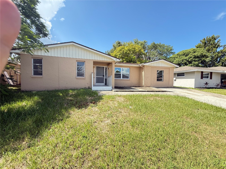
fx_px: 91
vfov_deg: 85.7
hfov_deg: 102.1
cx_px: 113
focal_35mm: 14
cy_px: 84
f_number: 2.2
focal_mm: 2.22
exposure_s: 1/579
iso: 64
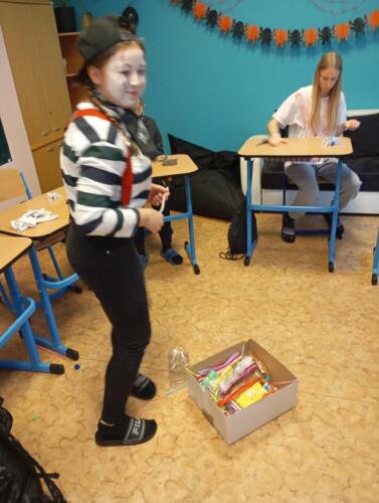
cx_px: 190
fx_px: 407
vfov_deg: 63.3
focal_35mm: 28
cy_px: 252
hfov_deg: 49.9
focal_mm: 4.27
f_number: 1.8
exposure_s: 1/25
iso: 1140
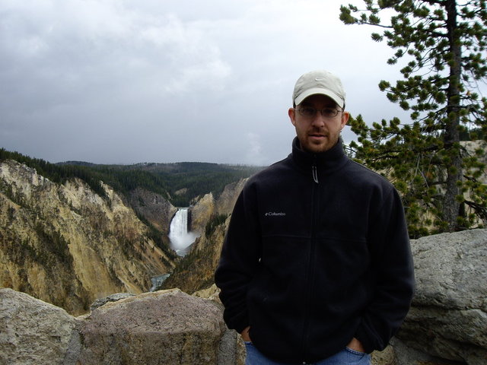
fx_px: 535
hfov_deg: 49.0
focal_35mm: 38
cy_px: 182
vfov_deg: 37.7
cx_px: 244
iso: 50
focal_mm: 6.2
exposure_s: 1/160
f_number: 4.3
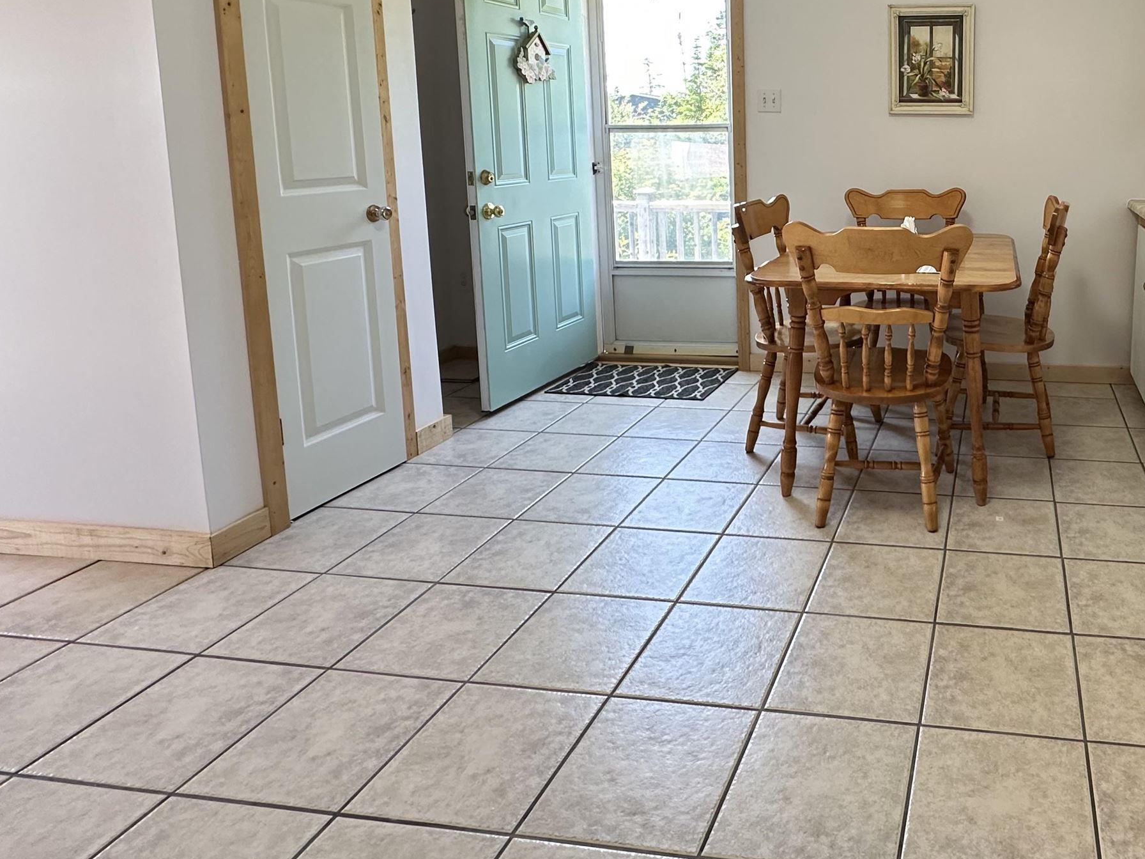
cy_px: 218
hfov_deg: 65.2
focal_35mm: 24
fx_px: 794
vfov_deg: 54.3
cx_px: 915
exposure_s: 1/120
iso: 200
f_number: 2.2
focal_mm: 2.22
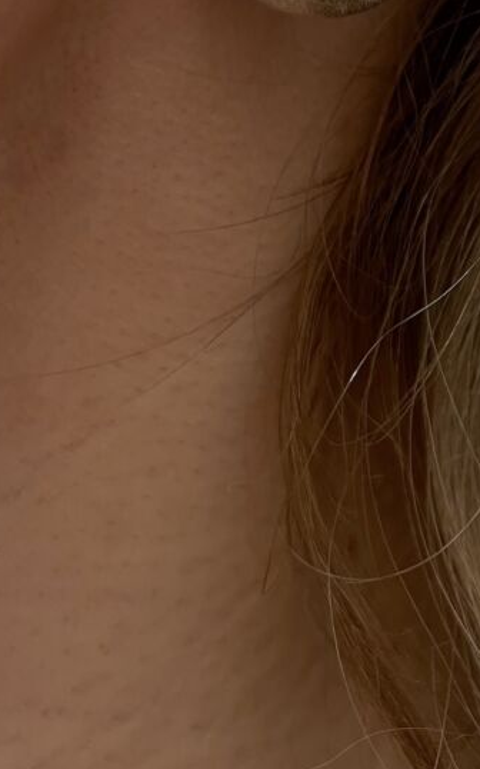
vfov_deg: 32.0
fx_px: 1319
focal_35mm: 63
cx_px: 526
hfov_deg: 19.7
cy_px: 210
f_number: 1.6
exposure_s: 1/50
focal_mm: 4.2
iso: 250
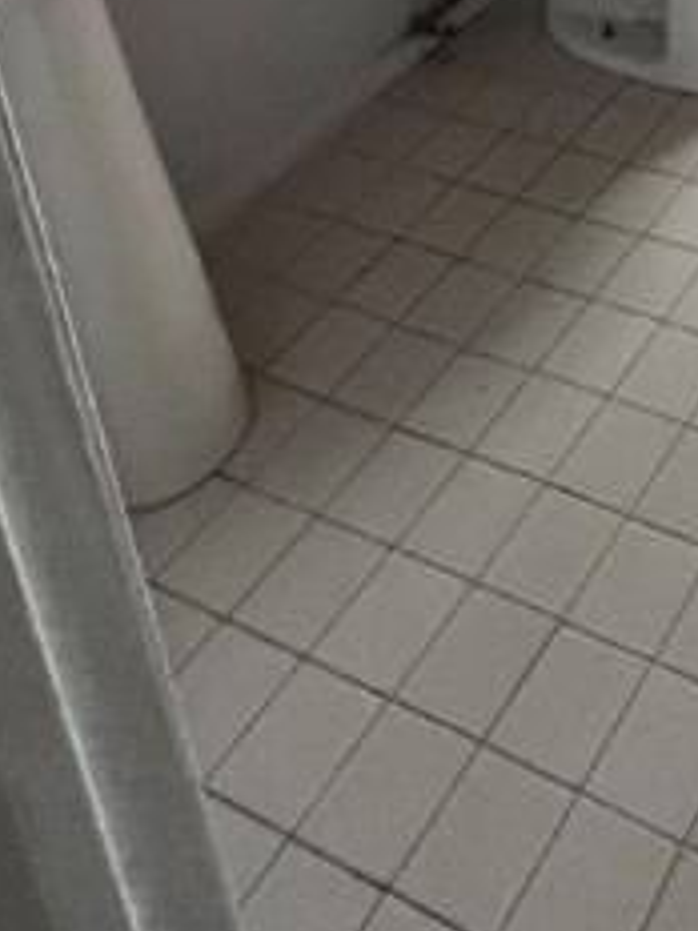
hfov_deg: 26.2
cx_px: 1003
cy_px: -449
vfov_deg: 28.8
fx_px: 1156
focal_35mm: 43
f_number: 1.8
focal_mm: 1.57
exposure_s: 1/60
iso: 500
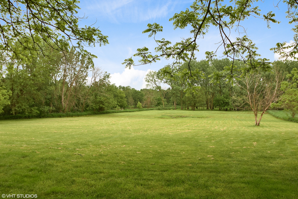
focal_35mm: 26
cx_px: 149
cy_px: 100
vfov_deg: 50.4
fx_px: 211
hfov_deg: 70.4
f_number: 8
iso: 200
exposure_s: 1/160
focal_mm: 17
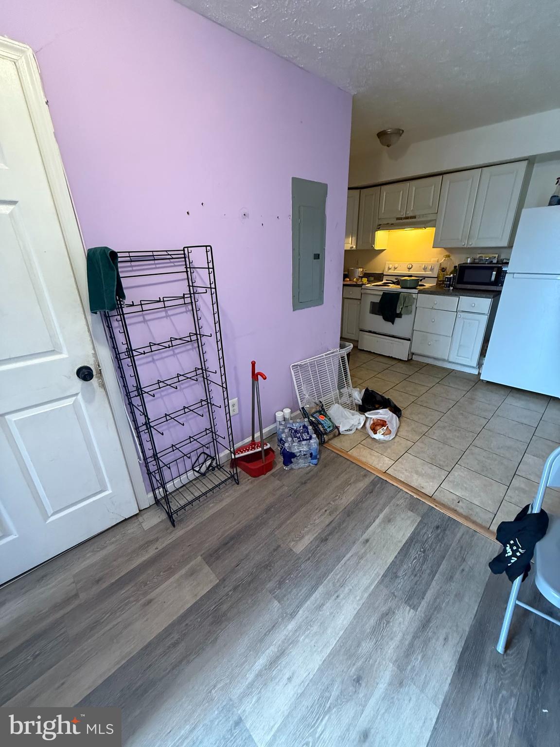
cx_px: 280
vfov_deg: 102.1
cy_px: 374
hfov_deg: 85.7
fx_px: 302
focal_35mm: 14
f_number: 2.2
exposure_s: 1/60
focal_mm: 2.22
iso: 640
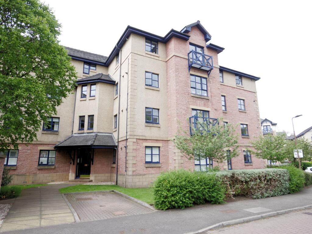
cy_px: 117
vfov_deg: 61.1
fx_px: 198
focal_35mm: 22
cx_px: 156
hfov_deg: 76.4
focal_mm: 11
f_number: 5
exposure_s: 1/160
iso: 200
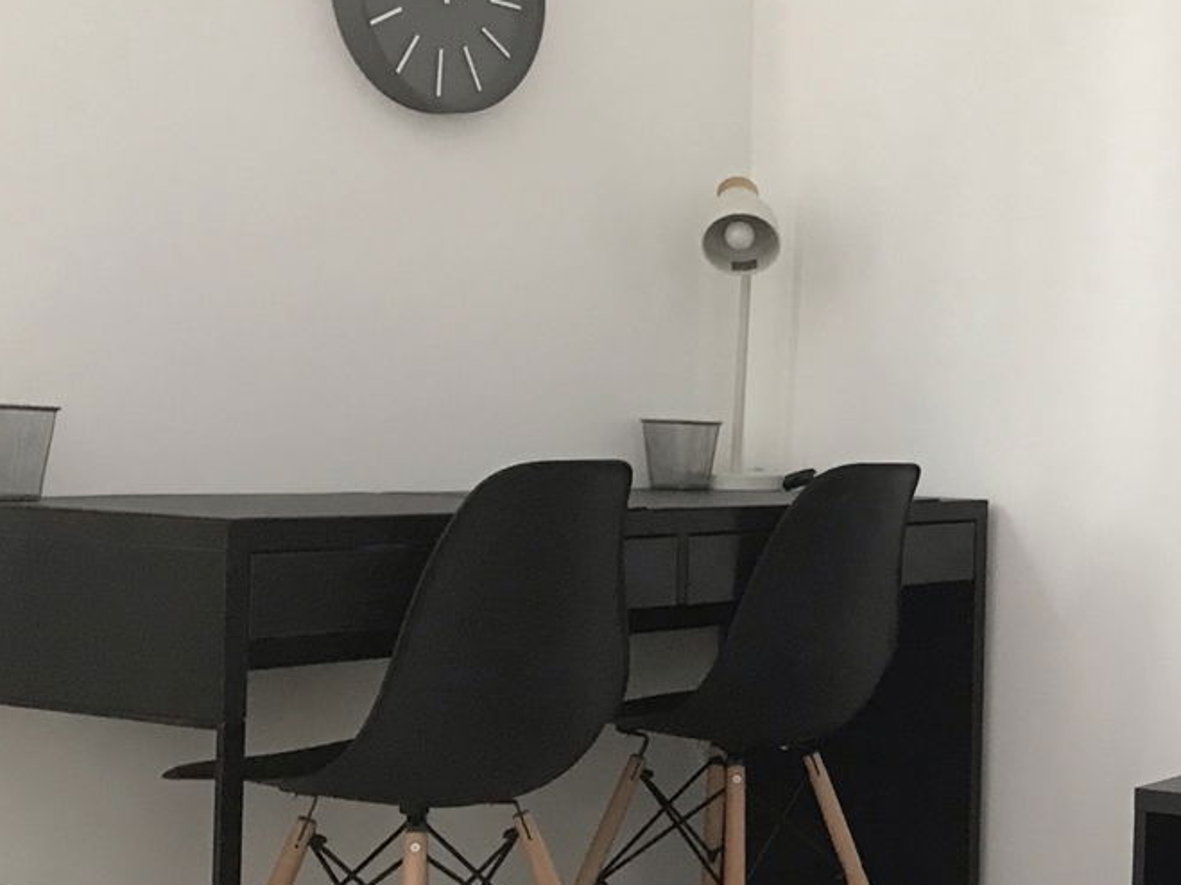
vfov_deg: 21.6
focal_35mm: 68
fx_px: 2320
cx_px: 1315
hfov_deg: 26.2
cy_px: 466
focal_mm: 3.99
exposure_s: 1/17
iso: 50
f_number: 1.8
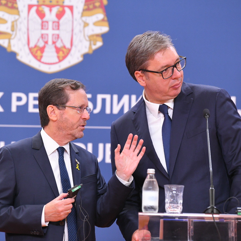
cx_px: 102
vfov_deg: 7.8
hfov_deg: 7.8
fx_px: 1764
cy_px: 120
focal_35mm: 224
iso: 3200
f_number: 4
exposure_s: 1/250
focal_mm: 175
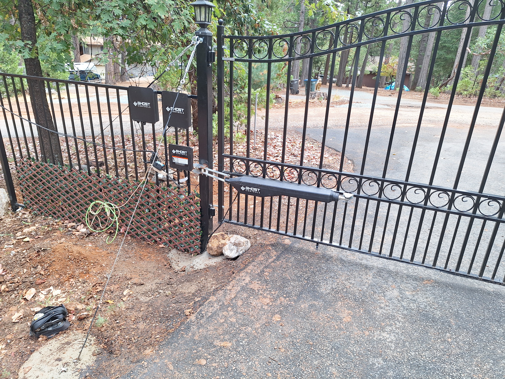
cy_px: 190
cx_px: 252
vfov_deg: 58.9
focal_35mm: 23
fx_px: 336
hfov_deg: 73.9
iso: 40
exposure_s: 1/120
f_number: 1.8
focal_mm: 5.54
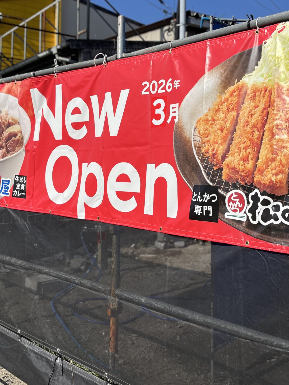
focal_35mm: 41
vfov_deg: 44.9
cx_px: 155
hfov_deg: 35.1
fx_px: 456
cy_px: 120
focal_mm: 5.1
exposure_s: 1/6173
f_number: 1.6
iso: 50
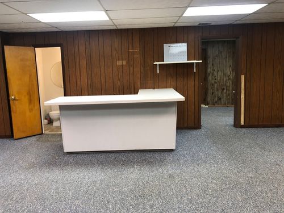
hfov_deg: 63.4
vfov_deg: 49.7
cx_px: 142
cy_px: 106
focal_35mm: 28
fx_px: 230
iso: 40
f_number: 1.8
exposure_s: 1/30
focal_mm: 4
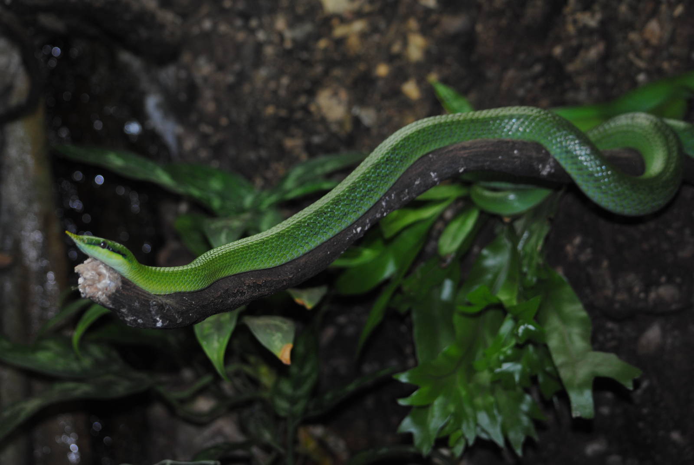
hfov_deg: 21.9
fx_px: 1795
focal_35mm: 93
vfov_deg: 14.7
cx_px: 347
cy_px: 232
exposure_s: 1/60
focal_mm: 62
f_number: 4.5
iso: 200
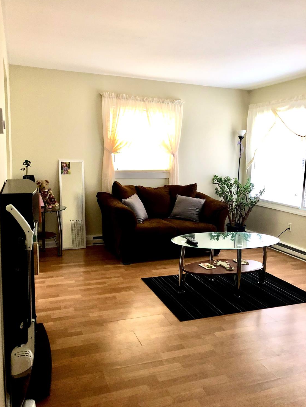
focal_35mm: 29
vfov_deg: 61.7
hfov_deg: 48.2
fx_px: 342
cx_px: 148
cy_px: 208
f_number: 1.8
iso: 80
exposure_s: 1/15
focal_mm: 3.99
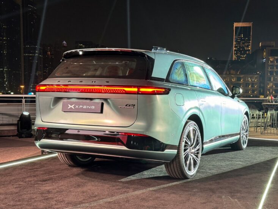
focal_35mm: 24
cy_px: 104
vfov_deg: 56.8
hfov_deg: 71.6
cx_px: 139
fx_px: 193
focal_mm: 6.76
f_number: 1.78
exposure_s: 1/50
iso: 250
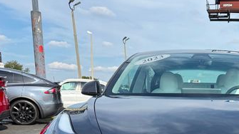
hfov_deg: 38.8
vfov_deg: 21.9
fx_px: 317
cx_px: 210
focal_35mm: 50
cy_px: 168
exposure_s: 1/3279
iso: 80
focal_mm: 6.76
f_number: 1.78
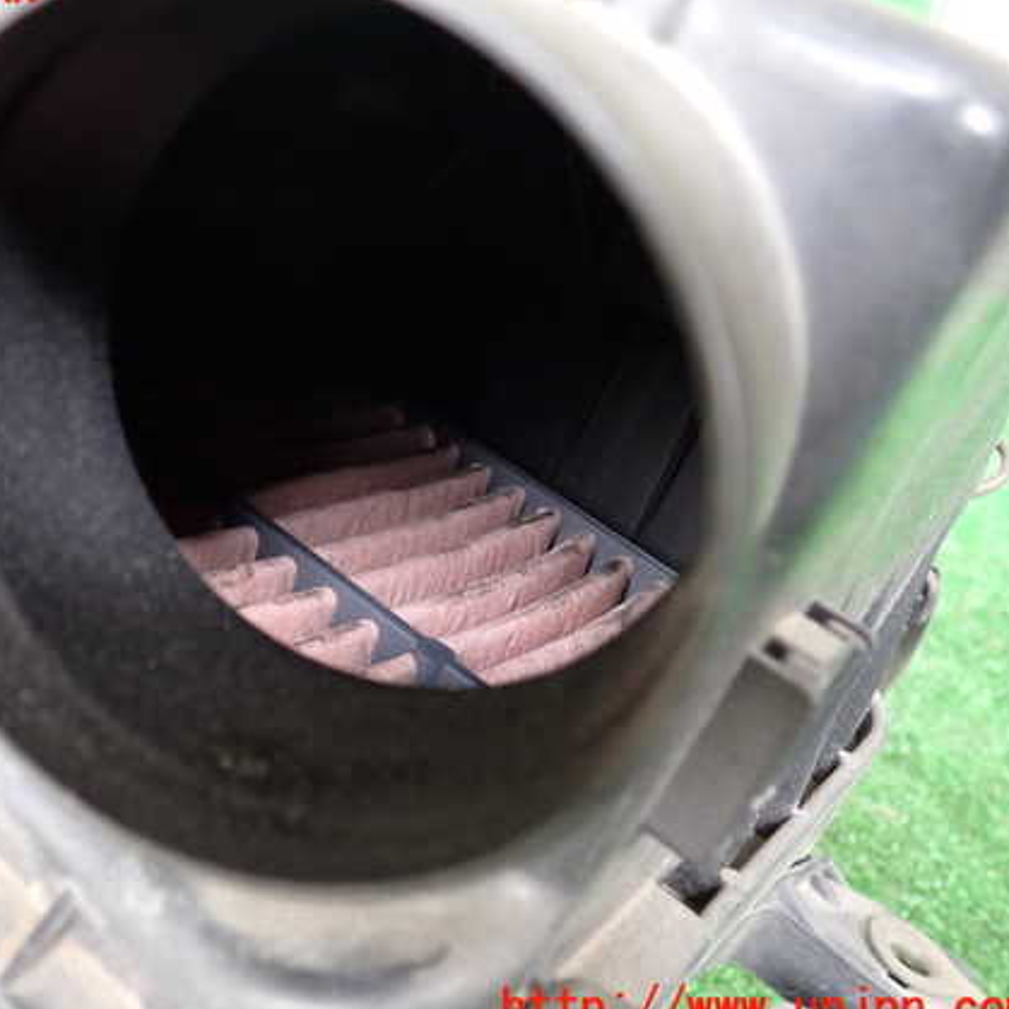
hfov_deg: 43.1
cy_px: 498
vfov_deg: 43.9
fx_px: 1253
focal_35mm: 38
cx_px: 323
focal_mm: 5.4
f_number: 2.3
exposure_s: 1/30
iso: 400
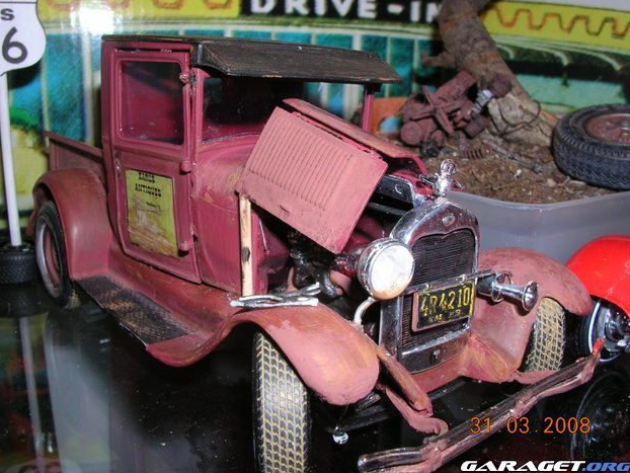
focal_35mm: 36
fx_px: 655
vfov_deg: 39.7
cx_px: 310
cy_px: 233
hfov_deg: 51.3
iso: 50
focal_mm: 5.8
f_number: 5.6
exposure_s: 1/60.1
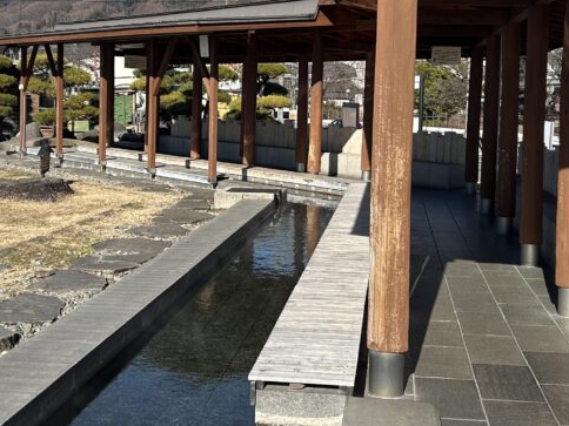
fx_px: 904
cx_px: 293
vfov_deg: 26.4
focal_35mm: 55
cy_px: 134
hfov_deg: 34.9
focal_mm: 5.7
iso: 50
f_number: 1.5
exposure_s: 1/3356
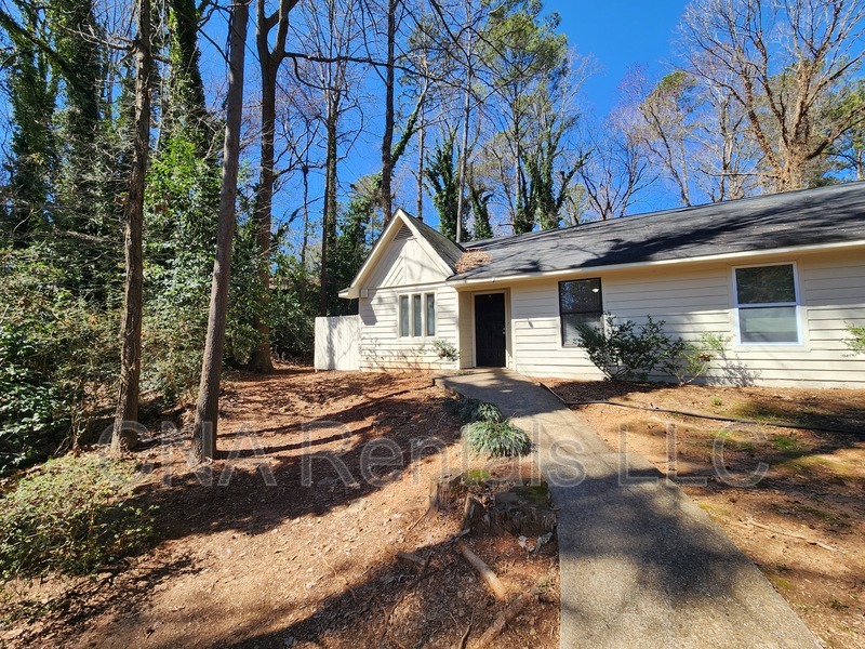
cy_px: 324
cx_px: 432
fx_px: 325
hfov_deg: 106.2
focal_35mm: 13
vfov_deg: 89.9
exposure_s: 1/836
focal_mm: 2.2
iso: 50
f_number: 2.2
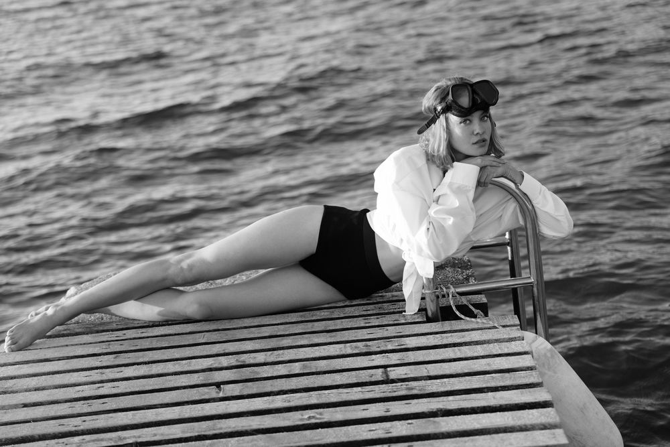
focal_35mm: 70
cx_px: 335
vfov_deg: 19.5
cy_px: 224
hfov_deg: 28.8
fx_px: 1303
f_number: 2.8
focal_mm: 70
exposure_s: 1/250
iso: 320
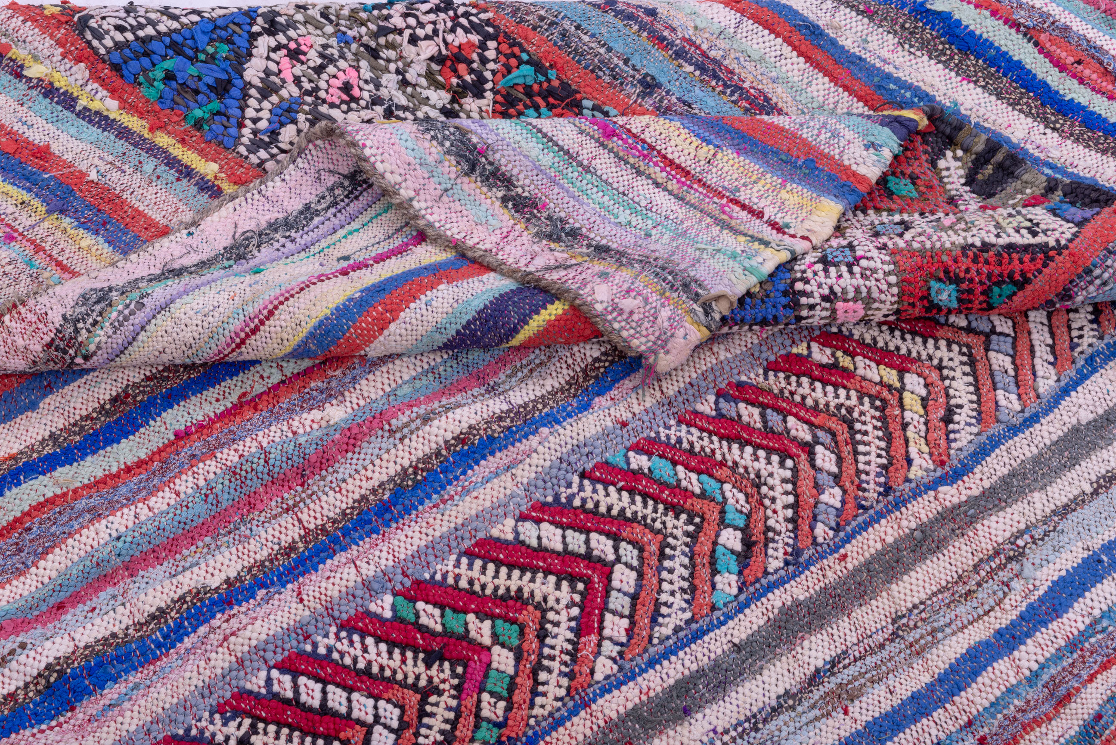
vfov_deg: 23.4
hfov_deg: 34.5
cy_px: 372
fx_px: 1798
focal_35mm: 58
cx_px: 558
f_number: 16
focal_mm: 58
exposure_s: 1/160
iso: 160
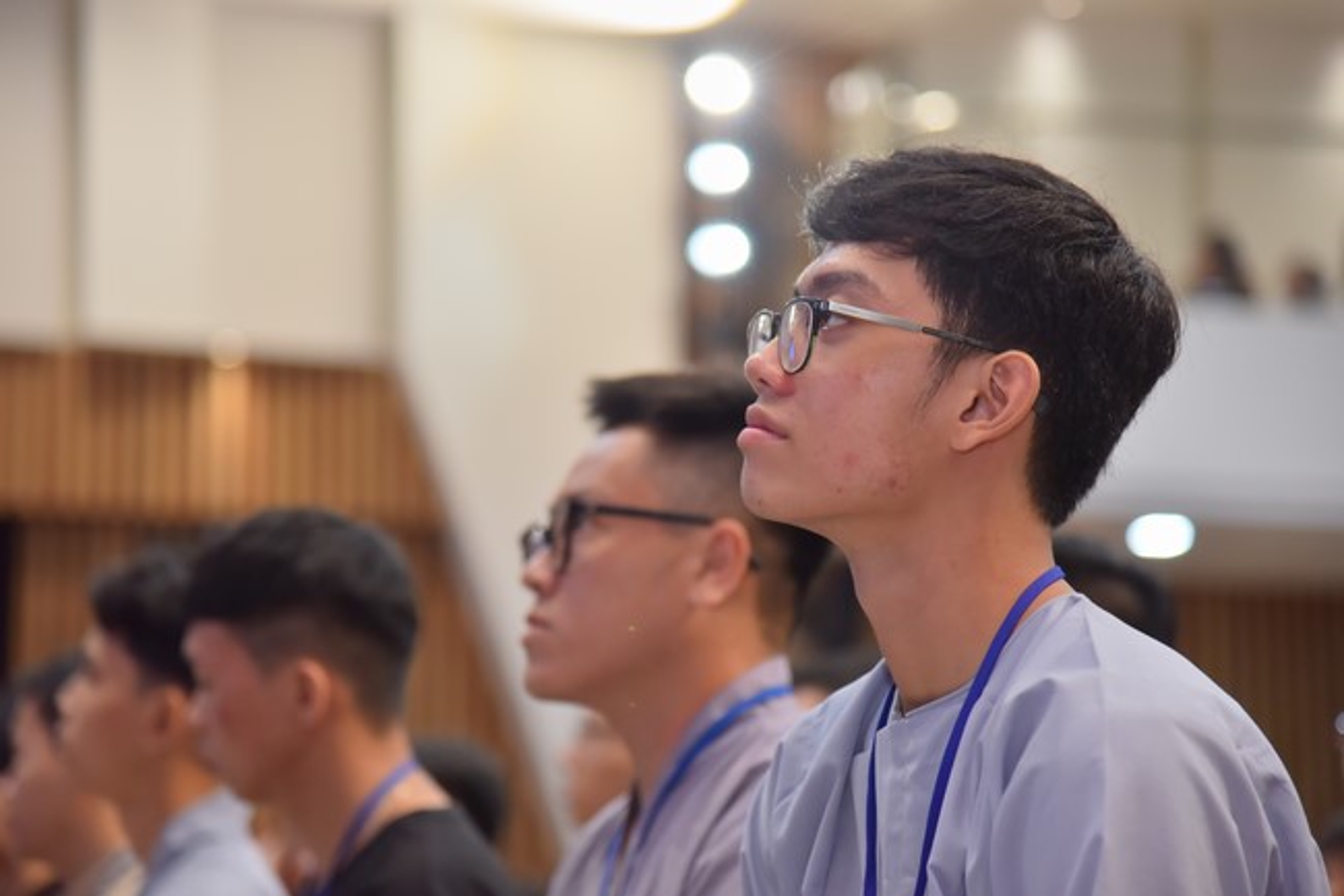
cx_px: 672
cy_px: 448
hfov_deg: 17.1
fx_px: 4479
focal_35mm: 120
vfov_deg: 11.4
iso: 1250
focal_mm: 120
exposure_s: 1/125
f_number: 4
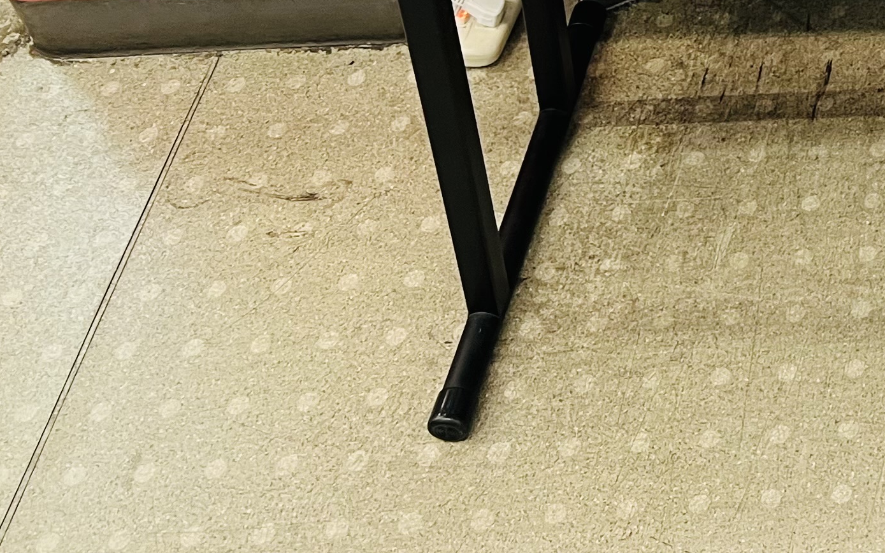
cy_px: -349
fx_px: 1929
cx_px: 1270
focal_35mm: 80
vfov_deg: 14.8
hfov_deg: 22.1
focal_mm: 5.7
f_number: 1.5
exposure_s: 1/60
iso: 80
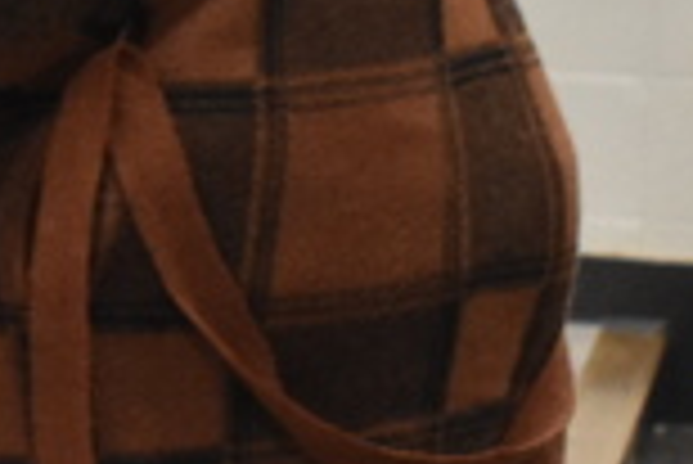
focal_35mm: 327
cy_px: -311
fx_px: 6301
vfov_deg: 4.2
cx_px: -756
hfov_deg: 6.1
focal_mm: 42
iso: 2500
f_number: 7.1
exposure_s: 1/60
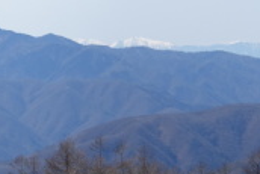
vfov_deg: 5.6
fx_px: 1764
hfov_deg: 8.3
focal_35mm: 244
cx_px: 375
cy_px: 61
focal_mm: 25.7
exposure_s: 1/640
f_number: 5.6
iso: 125
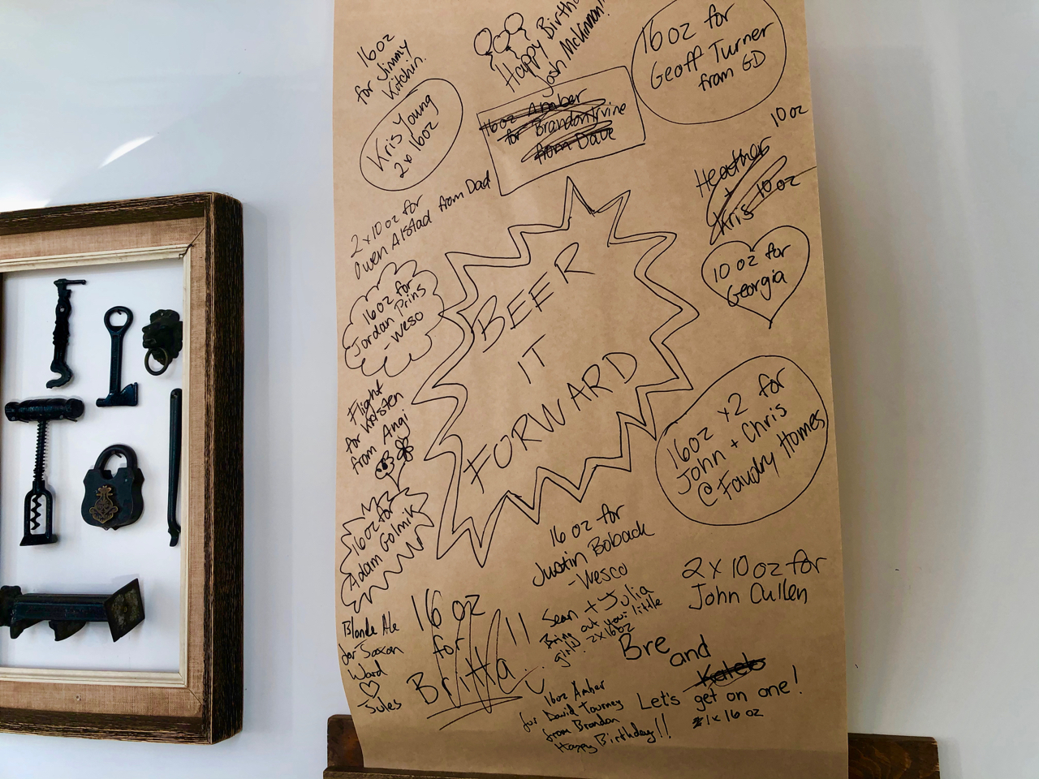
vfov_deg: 49.7
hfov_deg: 63.4
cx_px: 520
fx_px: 840
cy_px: 390
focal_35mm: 28
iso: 32
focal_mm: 3.99
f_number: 1.8
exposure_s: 1/120
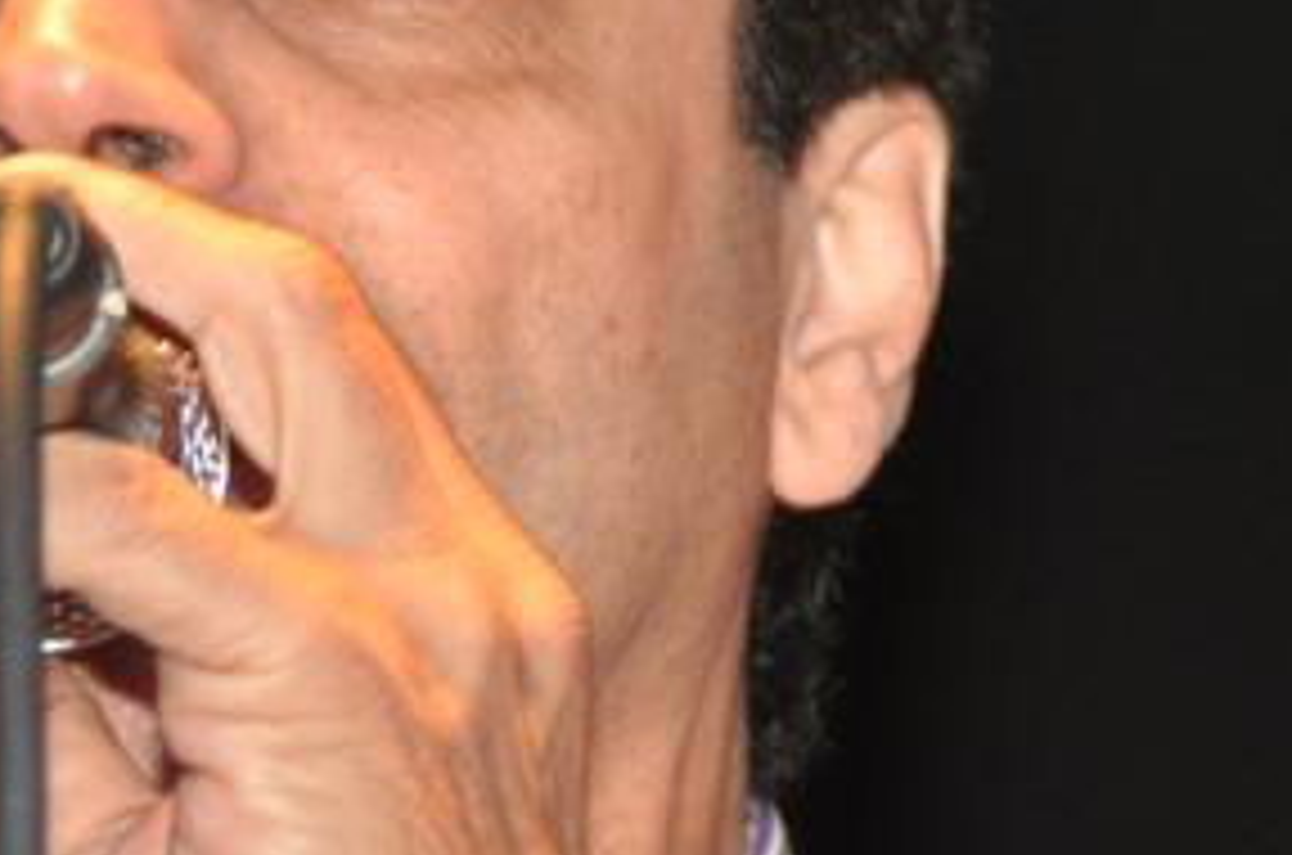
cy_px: 117
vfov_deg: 2.3
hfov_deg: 3.4
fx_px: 21486
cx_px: 306
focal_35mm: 600
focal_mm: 112
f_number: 5.3
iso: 800
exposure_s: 1/60
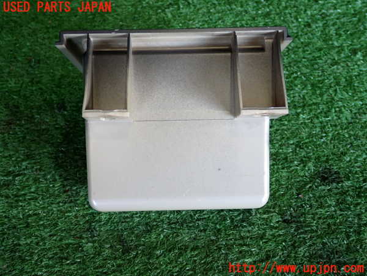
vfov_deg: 35.1
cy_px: 138
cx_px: 184
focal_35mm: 41
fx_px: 435
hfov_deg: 45.8
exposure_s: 1/50
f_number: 2.8
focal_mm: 7.31
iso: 200
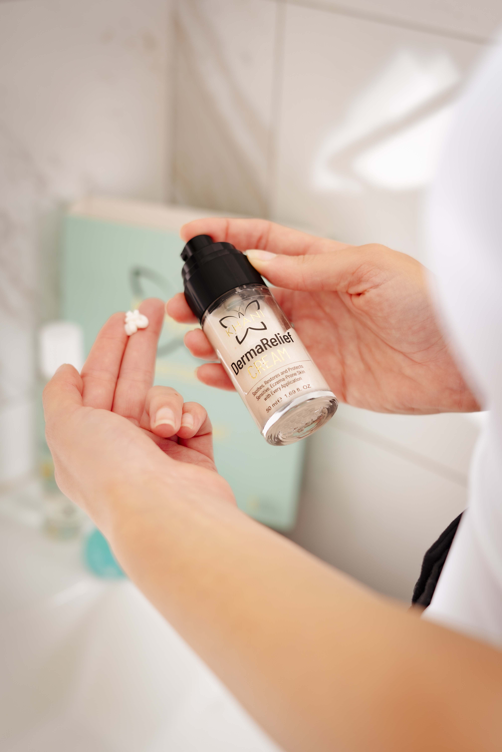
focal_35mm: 50
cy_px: 376
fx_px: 1046
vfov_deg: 39.6
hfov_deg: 27.0
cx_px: 251
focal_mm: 50
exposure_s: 1/125
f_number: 3.2
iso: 200
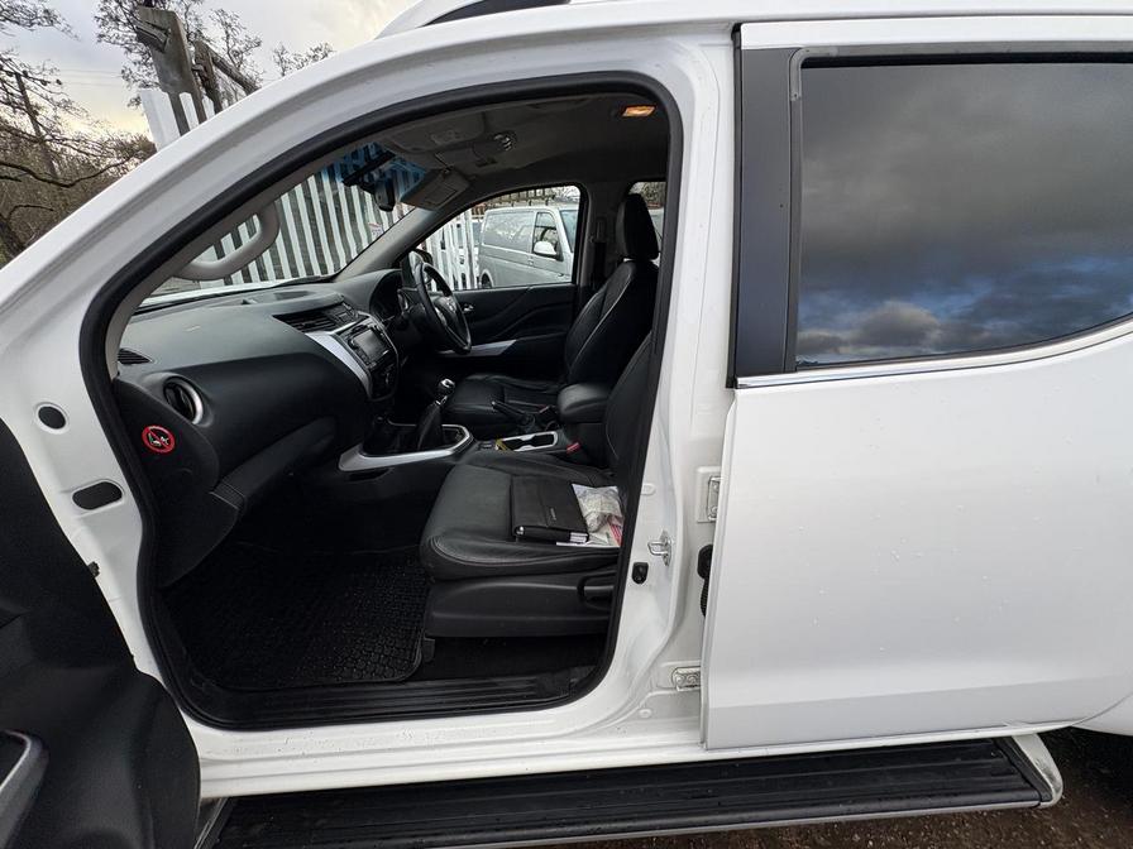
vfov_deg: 85.7
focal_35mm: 14
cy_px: 424
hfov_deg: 102.1
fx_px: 458
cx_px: 566
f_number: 2.2
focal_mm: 2.22
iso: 40
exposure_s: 1/240
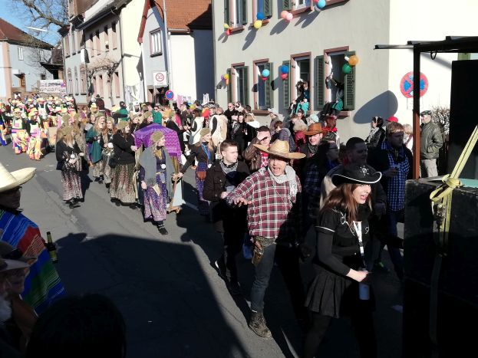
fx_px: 552
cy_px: 179
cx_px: 239
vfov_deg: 35.9
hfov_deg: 46.8
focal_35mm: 40
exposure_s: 1/985
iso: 50
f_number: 2.2
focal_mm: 3.81
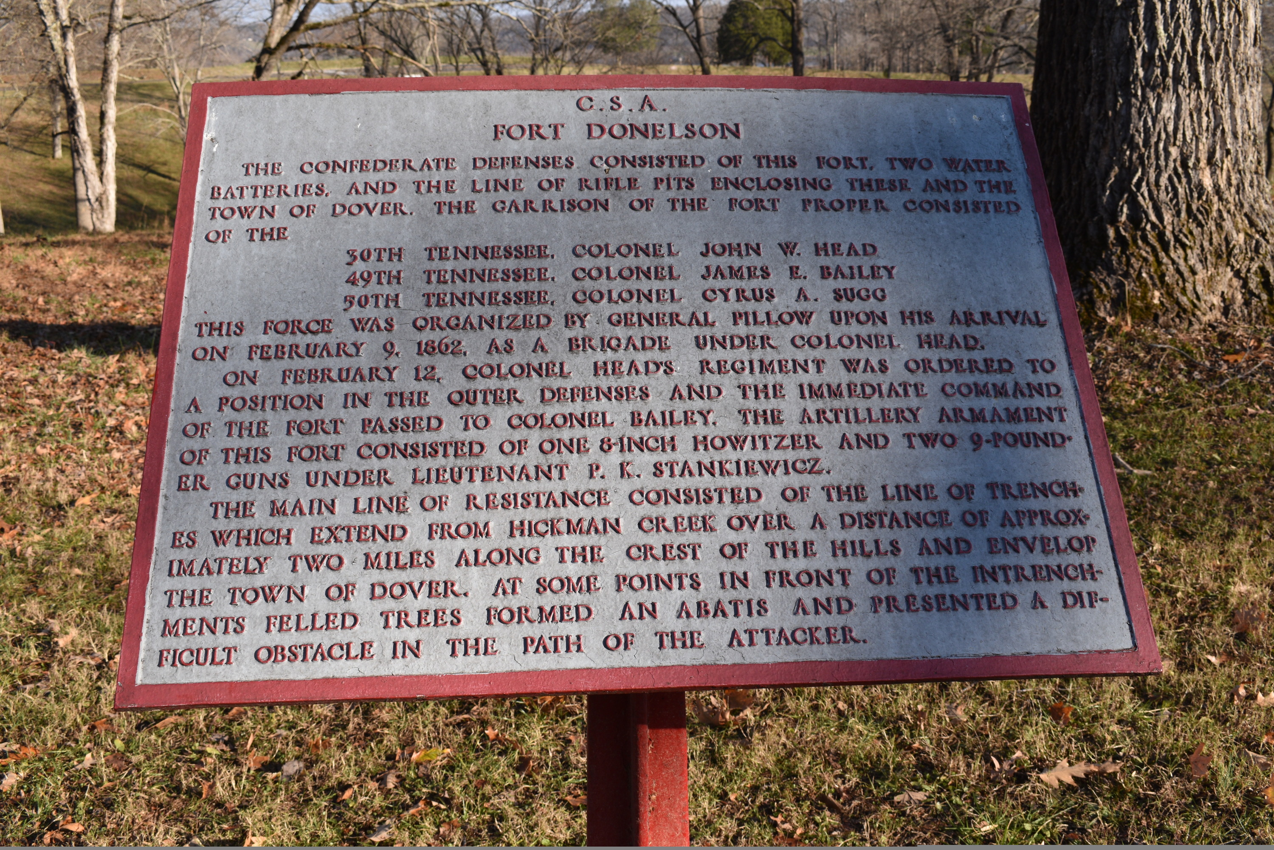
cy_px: 425
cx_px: 637
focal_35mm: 38
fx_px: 1327
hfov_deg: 51.3
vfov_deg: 35.5
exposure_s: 1/320
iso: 200
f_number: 9
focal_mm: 25
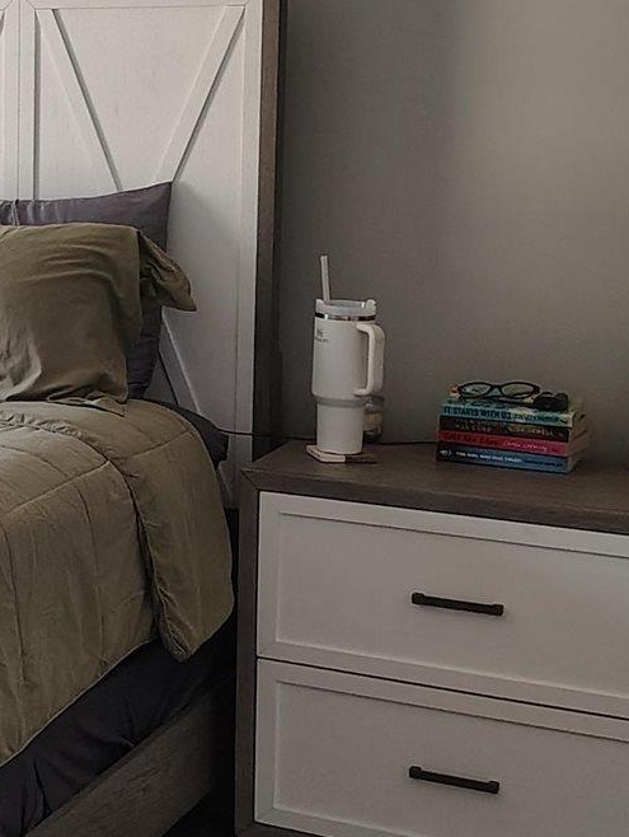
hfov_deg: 15.9
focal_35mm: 84
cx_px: -355
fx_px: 2031
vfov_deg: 23.1
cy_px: 218
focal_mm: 5.56
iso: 1263
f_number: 1.8
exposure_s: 1/60
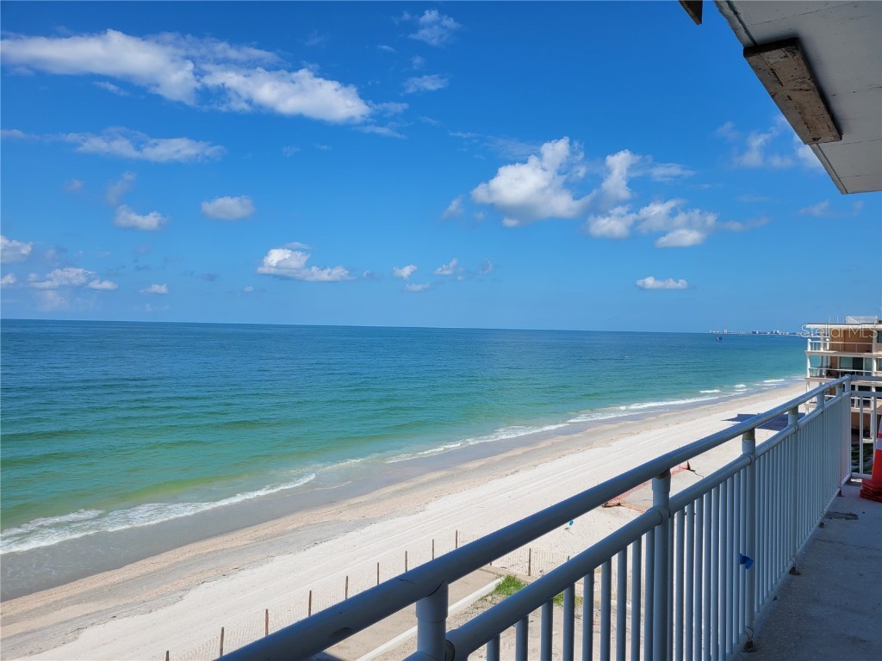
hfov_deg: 67.3
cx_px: 441
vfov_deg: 53.1
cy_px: 330
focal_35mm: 26
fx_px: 662
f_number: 1.8
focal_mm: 5.4
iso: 40
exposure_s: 1/3727
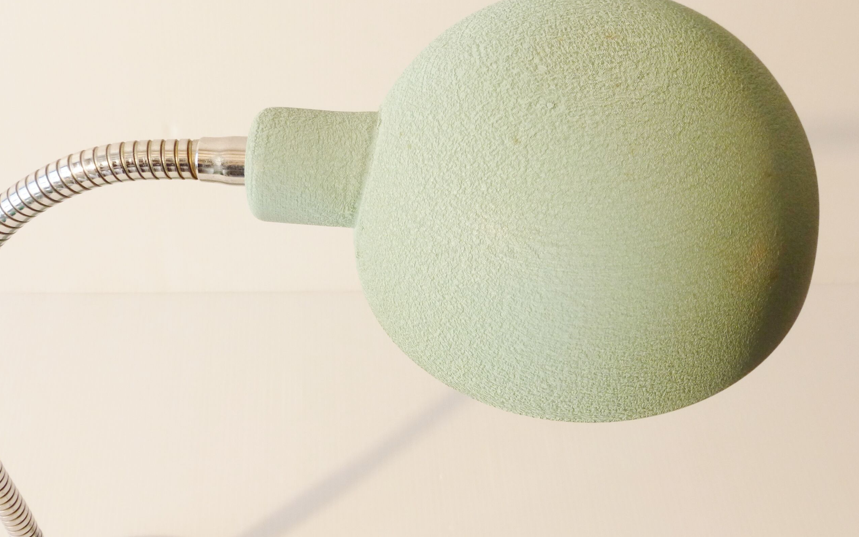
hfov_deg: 43.5
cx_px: 432
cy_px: 236
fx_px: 1077
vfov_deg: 28.0
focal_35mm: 46
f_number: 3.9
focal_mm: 7.4
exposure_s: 1/60
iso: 200
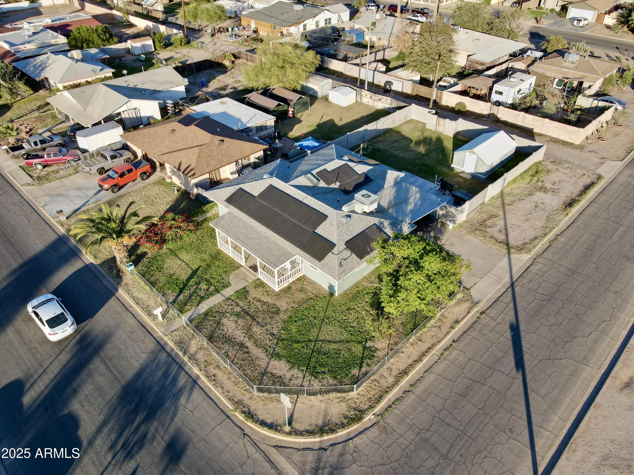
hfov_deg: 71.6
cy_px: 238
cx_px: 317
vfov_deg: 56.8
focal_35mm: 24
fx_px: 440
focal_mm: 4.5
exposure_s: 1/320
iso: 100
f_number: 2.8
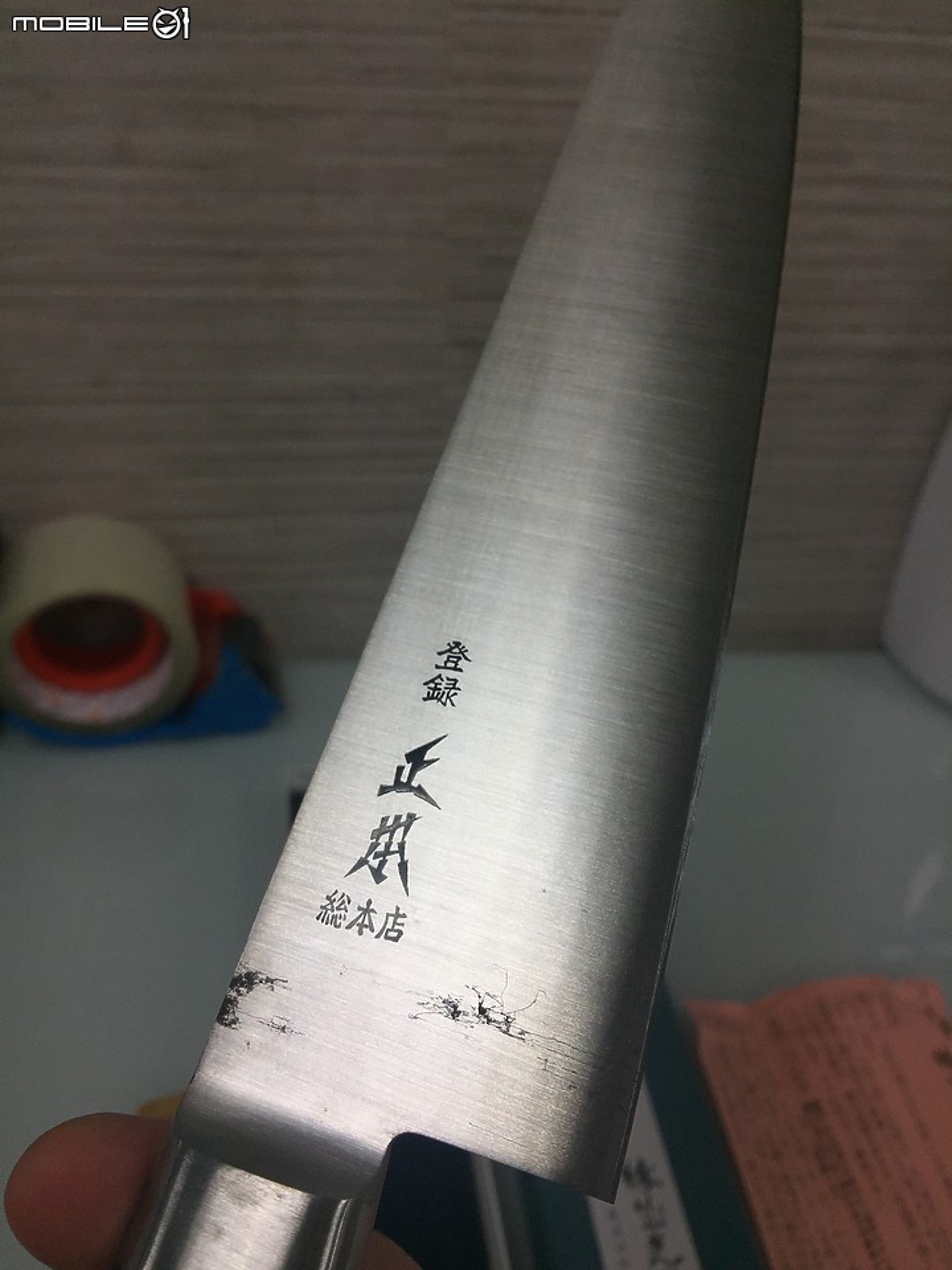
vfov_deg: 61.7
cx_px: 476
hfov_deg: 48.2
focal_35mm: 29
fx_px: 1063
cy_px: 635
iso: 32
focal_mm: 4.15
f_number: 2.2
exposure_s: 1/273
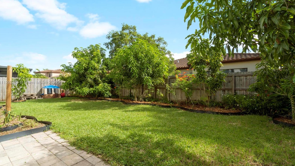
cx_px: 148
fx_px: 125
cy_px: 83
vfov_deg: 67.1
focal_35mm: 16
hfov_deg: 99.4
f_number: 8
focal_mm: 10
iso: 160
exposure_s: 1/160
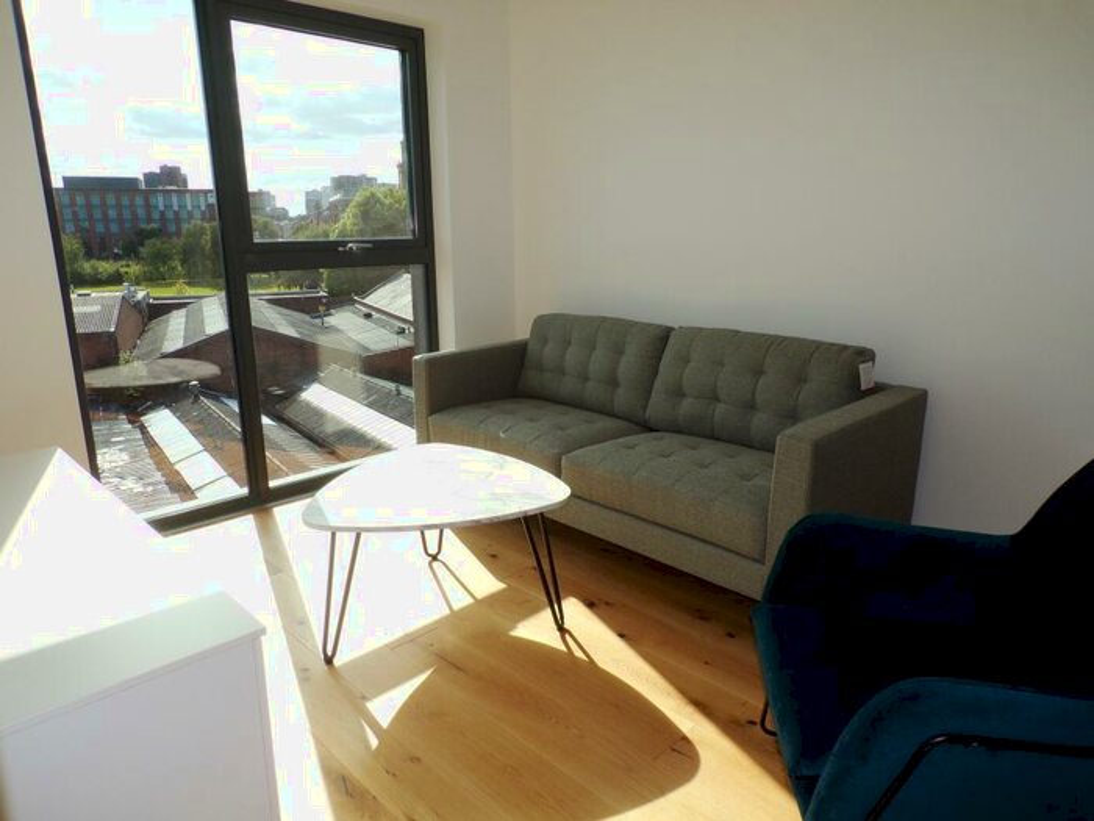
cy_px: 410
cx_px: 547
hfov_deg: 71.6
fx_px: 758
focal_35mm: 24
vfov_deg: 56.8
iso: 80
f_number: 5.8
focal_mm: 4.3
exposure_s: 1/200
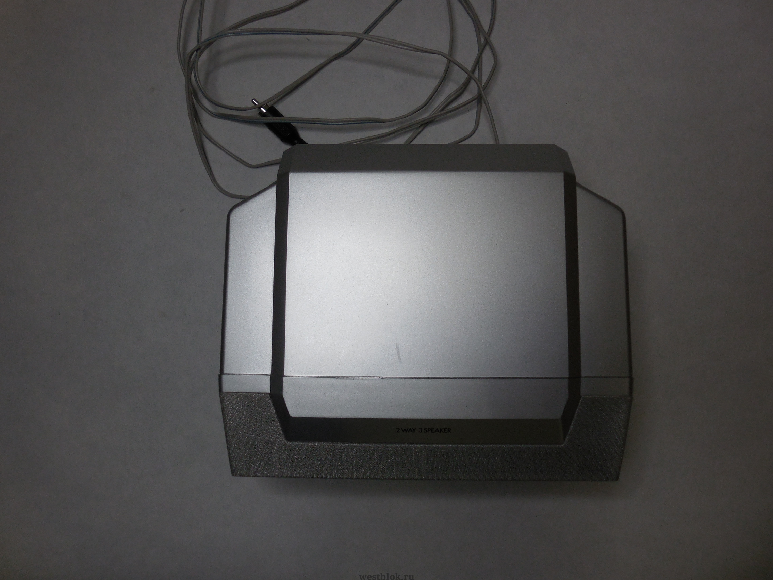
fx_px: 581
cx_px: 386
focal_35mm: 26
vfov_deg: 53.1
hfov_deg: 67.3
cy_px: 290
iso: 220
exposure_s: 1/250
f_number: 3.5
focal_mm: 4.6
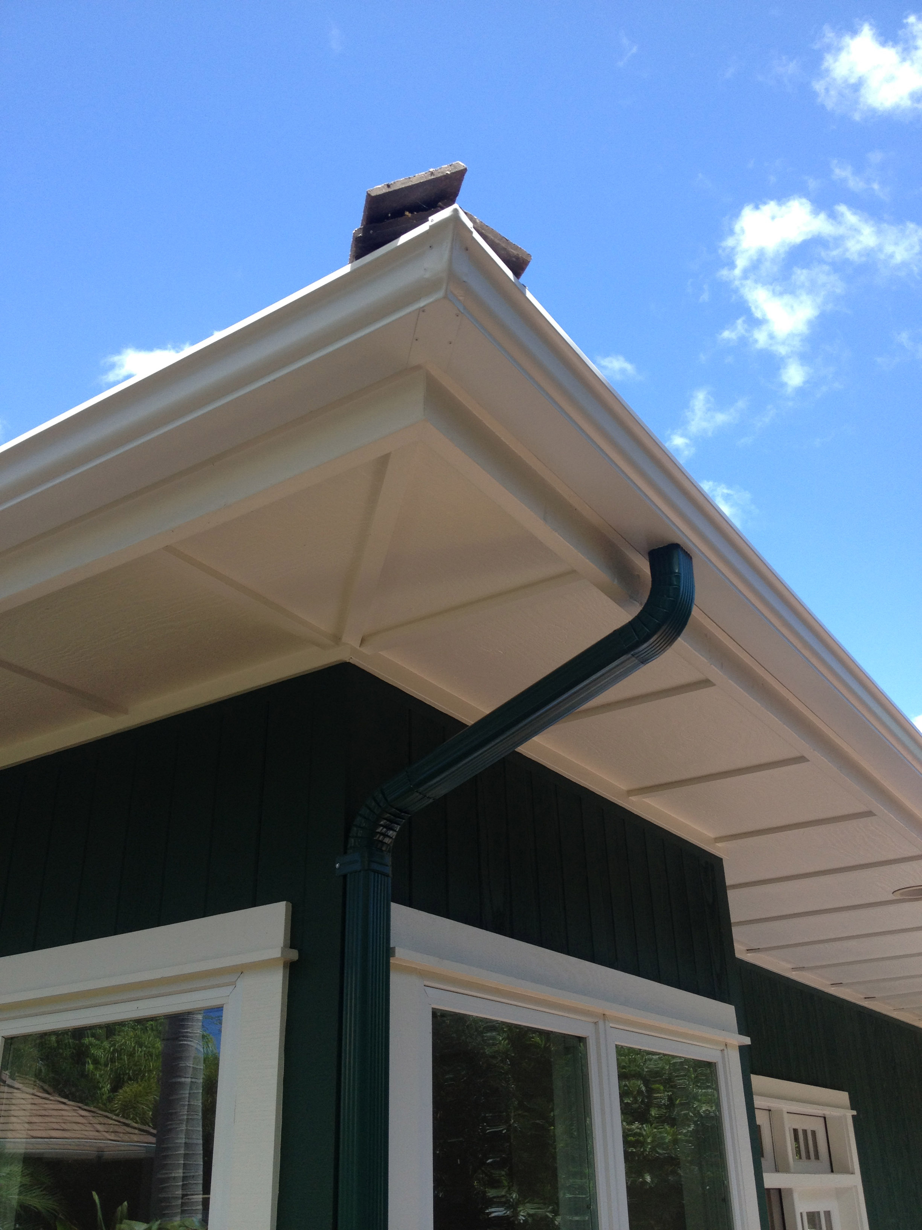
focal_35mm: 35
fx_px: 1243
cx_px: 461
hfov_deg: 40.7
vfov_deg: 52.6
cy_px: 615
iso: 50
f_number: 2.4
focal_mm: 4.28
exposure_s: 1/531
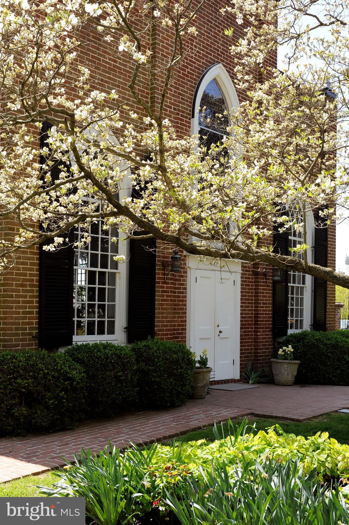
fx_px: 612
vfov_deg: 46.4
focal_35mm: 42
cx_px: 174
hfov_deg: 31.9
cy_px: 262
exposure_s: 1/100
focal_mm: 42
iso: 200
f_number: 9
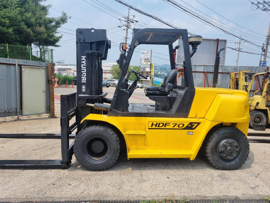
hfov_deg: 67.3
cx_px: 135
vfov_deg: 53.1
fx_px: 203
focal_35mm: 26
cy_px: 102
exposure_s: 1/3136
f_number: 1.8
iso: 50
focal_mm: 5.4
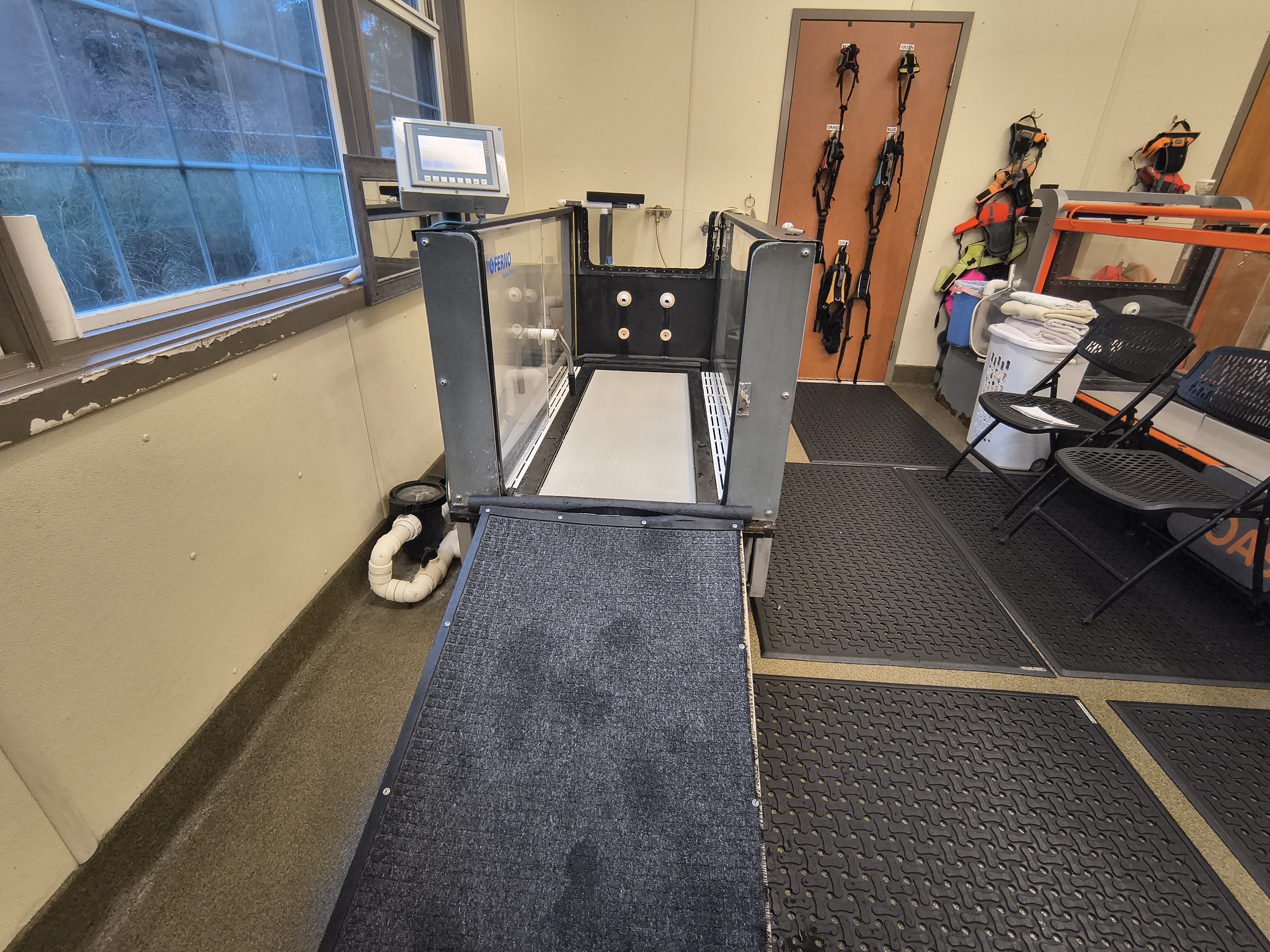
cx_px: 635
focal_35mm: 12
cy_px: 476
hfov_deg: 110.5
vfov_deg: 94.5
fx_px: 440
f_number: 2.2
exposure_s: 1/60
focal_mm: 2.13
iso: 454
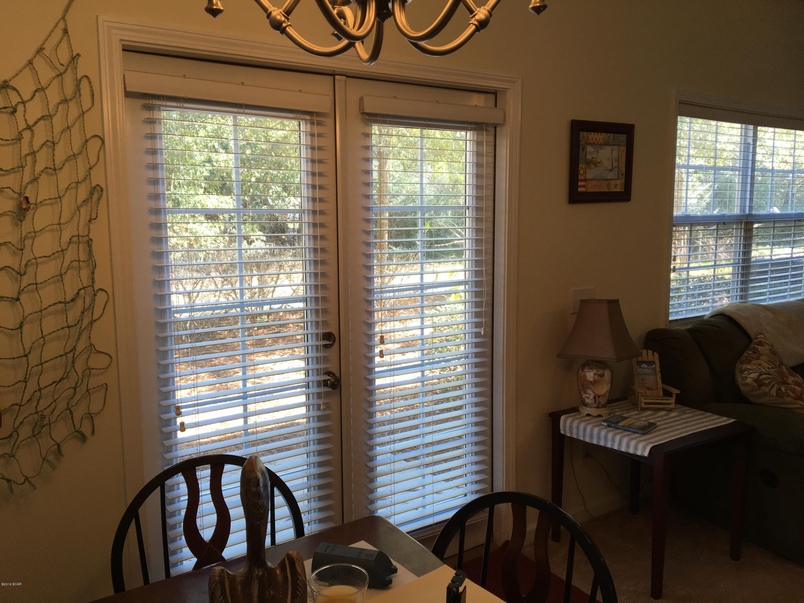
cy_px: 302
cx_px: 402
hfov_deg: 61.7
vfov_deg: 48.2
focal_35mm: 29
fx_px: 674
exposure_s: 1/60
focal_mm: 4.15
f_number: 2.2
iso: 32
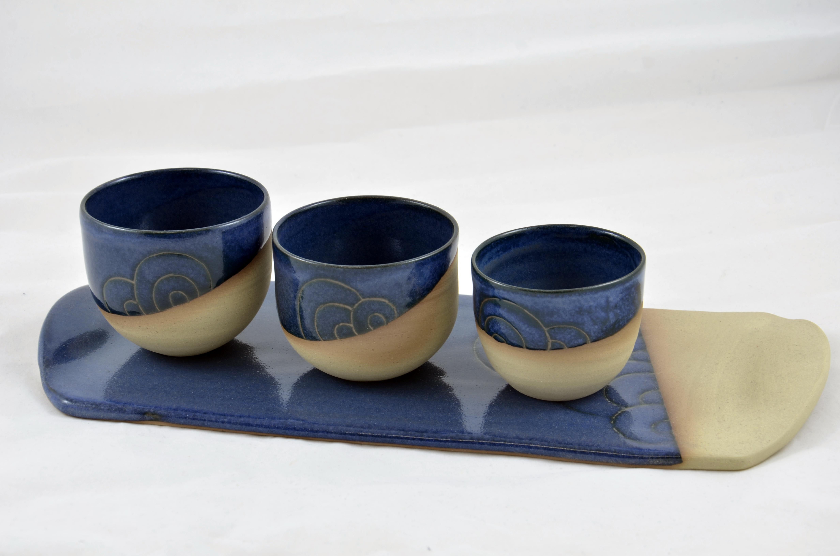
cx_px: 420
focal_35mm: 78
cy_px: 278
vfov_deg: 17.4
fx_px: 1816
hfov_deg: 26.0
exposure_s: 1/8
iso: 100
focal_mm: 52
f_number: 10
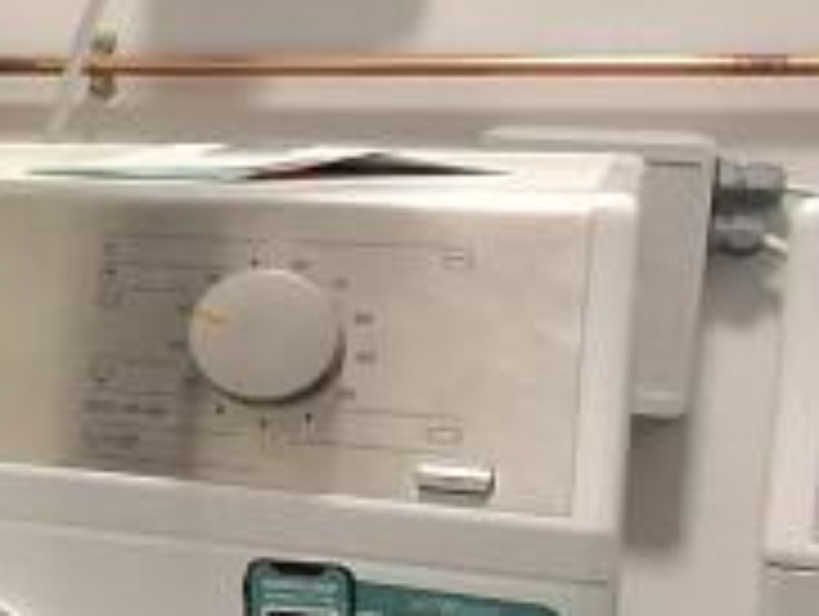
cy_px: 234
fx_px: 2132
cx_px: -904
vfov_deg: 16.4
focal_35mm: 90
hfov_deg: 16.0
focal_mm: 1.64
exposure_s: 1/50
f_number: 2.2
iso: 125
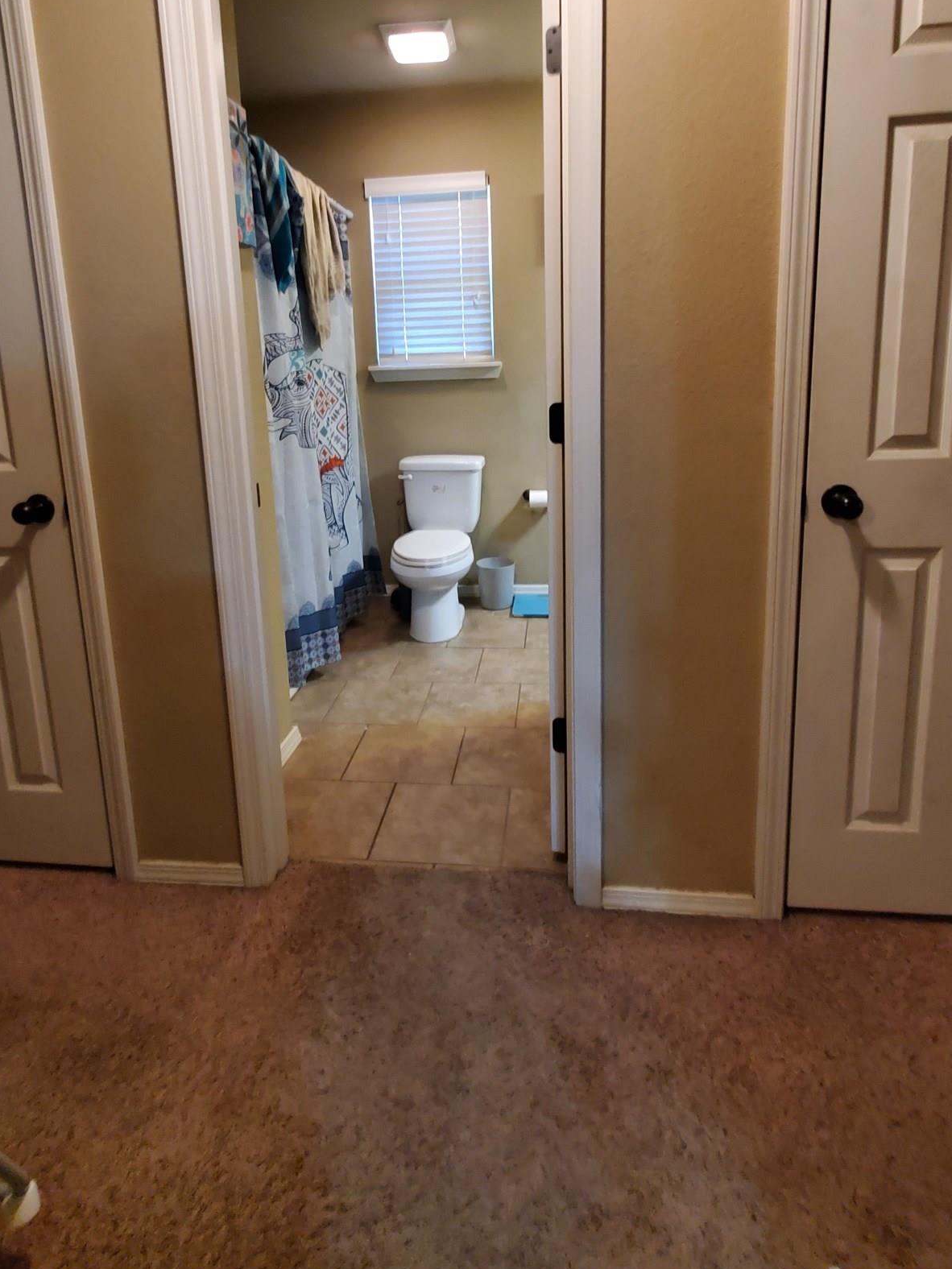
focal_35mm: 19
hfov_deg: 68.7
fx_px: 697
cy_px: 506
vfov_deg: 83.6
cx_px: 488
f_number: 2.2
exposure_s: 1/30
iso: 800
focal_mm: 1.8
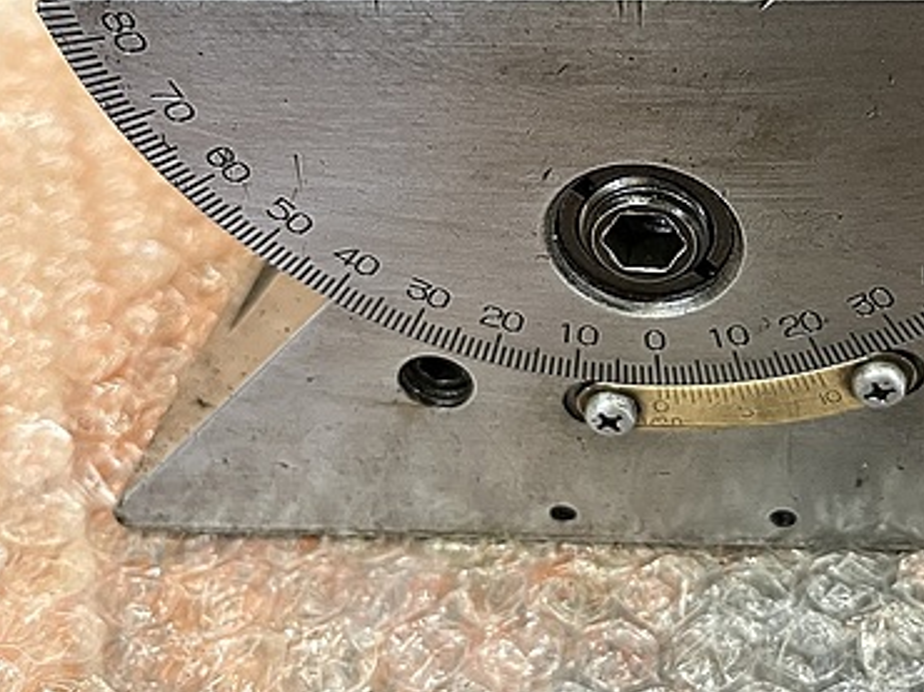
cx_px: 764
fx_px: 1200
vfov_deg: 31.3
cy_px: 135
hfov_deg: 40.1
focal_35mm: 45
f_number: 1.6
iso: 250
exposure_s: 1/60
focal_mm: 5.1
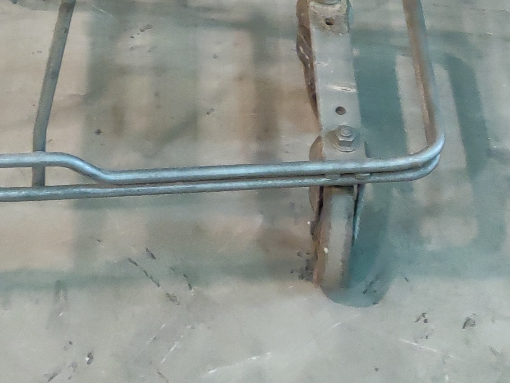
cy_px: -302
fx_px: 1504
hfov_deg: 19.0
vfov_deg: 13.1
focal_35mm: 102
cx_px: 86
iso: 499
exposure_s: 1/50
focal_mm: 5.43
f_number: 1.89
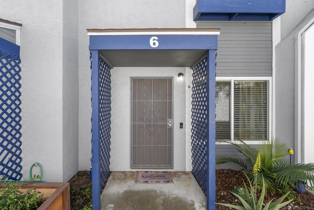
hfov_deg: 96.7
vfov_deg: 73.8
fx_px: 140
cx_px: 157
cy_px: 105
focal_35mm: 16
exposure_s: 1/200
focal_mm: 16
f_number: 8
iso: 500
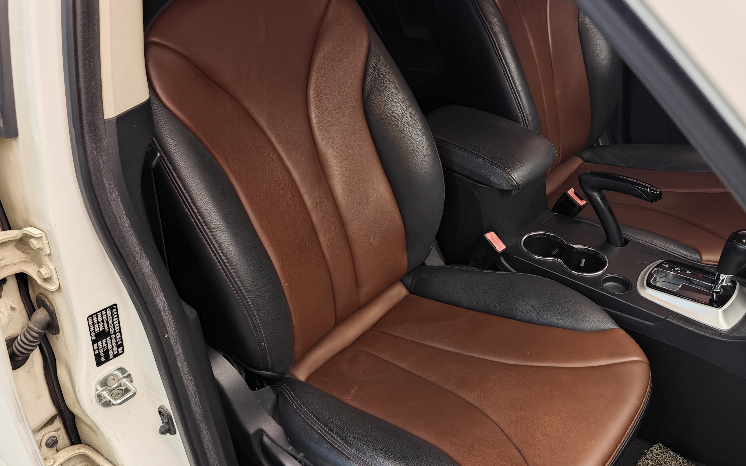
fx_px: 732
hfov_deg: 53.9
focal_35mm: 36
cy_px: 225
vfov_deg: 35.3
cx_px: 409
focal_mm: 8.7
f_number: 1.9
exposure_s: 1/38.6
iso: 640
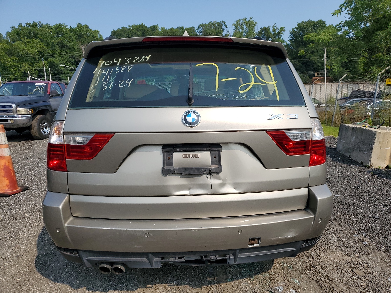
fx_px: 294
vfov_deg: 53.1
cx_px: 196
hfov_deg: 67.3
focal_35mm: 26
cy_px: 146
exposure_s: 1/5000
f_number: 1.5
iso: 50
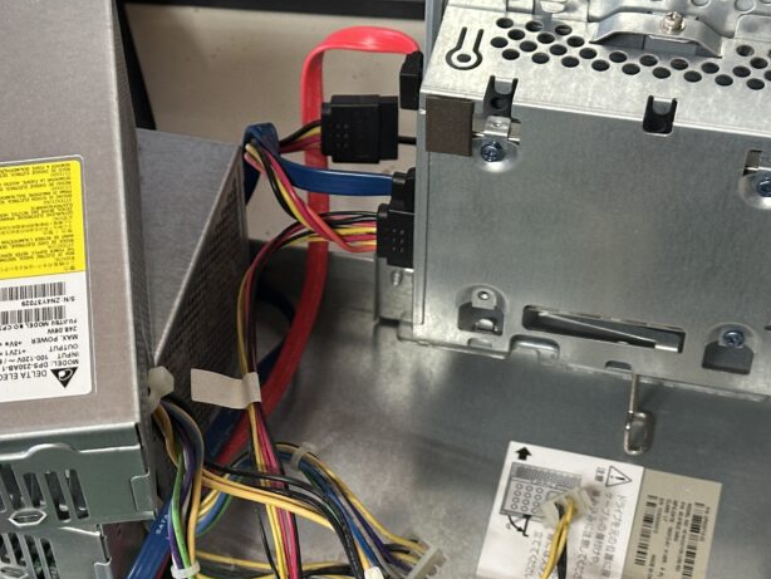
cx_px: 271
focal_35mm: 80
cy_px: 433
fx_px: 1783
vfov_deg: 18.3
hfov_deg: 24.3
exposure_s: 1/33
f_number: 1.78
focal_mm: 6.86
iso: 400
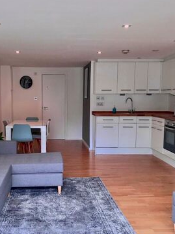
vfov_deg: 45.7
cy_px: 131
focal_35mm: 41
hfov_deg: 34.8
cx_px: 59
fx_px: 277
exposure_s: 1/33
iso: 25
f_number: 1.8
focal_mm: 3.99
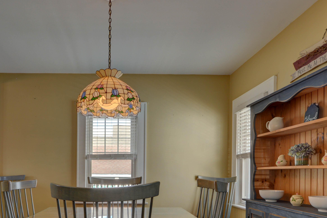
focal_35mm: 29
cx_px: 119
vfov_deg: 42.9
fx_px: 263
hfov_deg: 62.6
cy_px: 174
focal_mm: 14
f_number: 9
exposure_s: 1/50
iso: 640
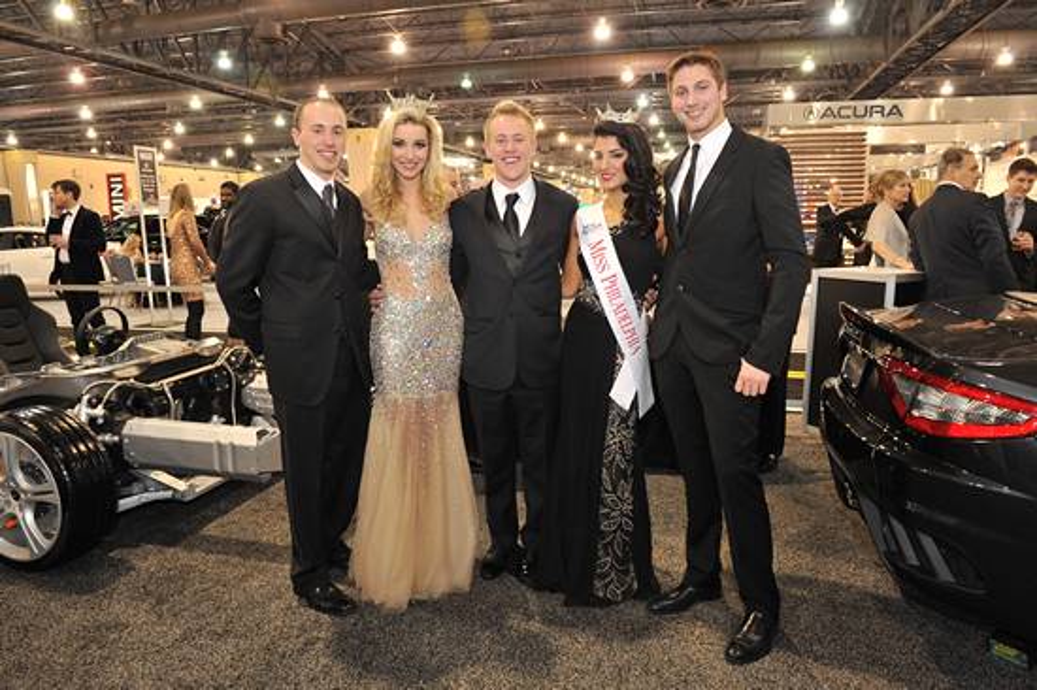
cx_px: 518
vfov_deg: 53.1
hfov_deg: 73.8
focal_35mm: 24
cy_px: 345
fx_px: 691
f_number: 6.3
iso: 1250
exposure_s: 1/40
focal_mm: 24
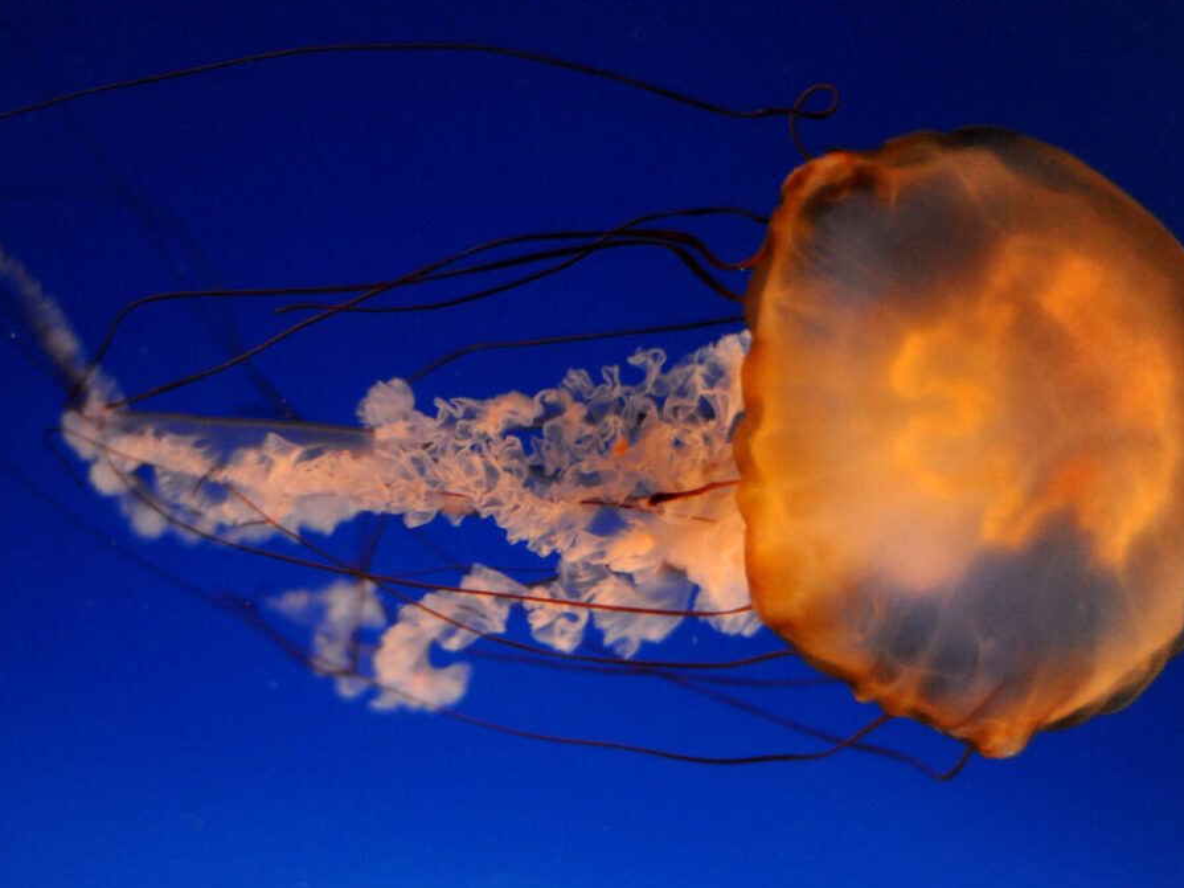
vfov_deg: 26.6
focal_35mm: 55
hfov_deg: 34.9
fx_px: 1881
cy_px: 446
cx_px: 667
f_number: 1.8
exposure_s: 1/60
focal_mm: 50
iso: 3200
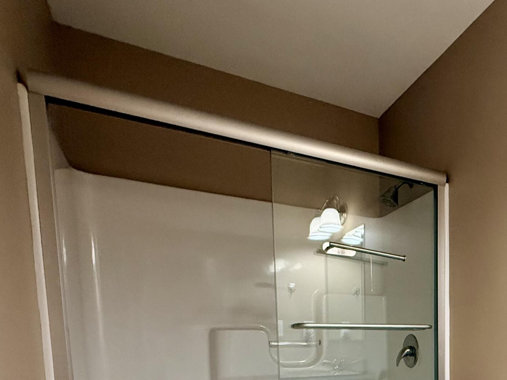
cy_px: 376
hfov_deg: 52.6
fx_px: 439
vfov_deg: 41.1
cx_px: 458
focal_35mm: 30
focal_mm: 2.22
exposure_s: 1/120
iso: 320
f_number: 2.2
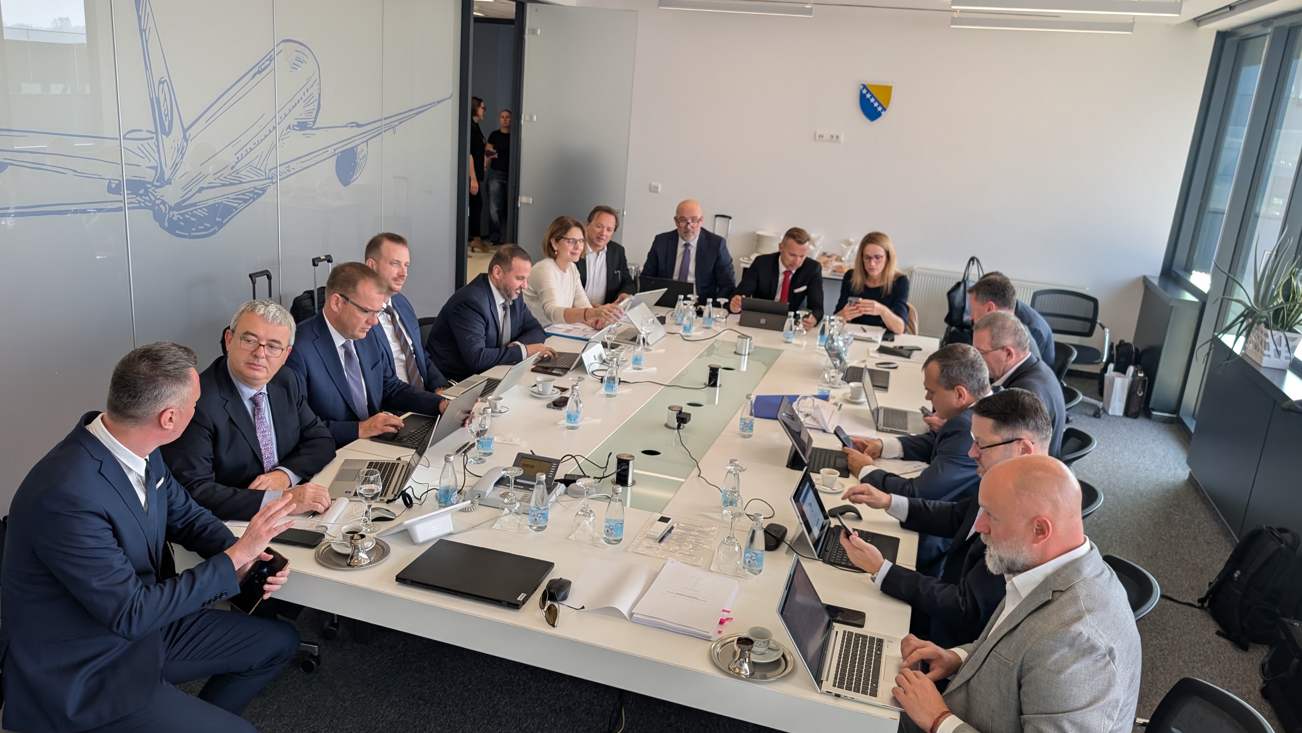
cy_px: 389
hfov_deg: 69.9
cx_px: 651
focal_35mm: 27
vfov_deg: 42.9
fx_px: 932
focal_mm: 6.9
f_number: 1.68
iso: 19
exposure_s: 1/37.6
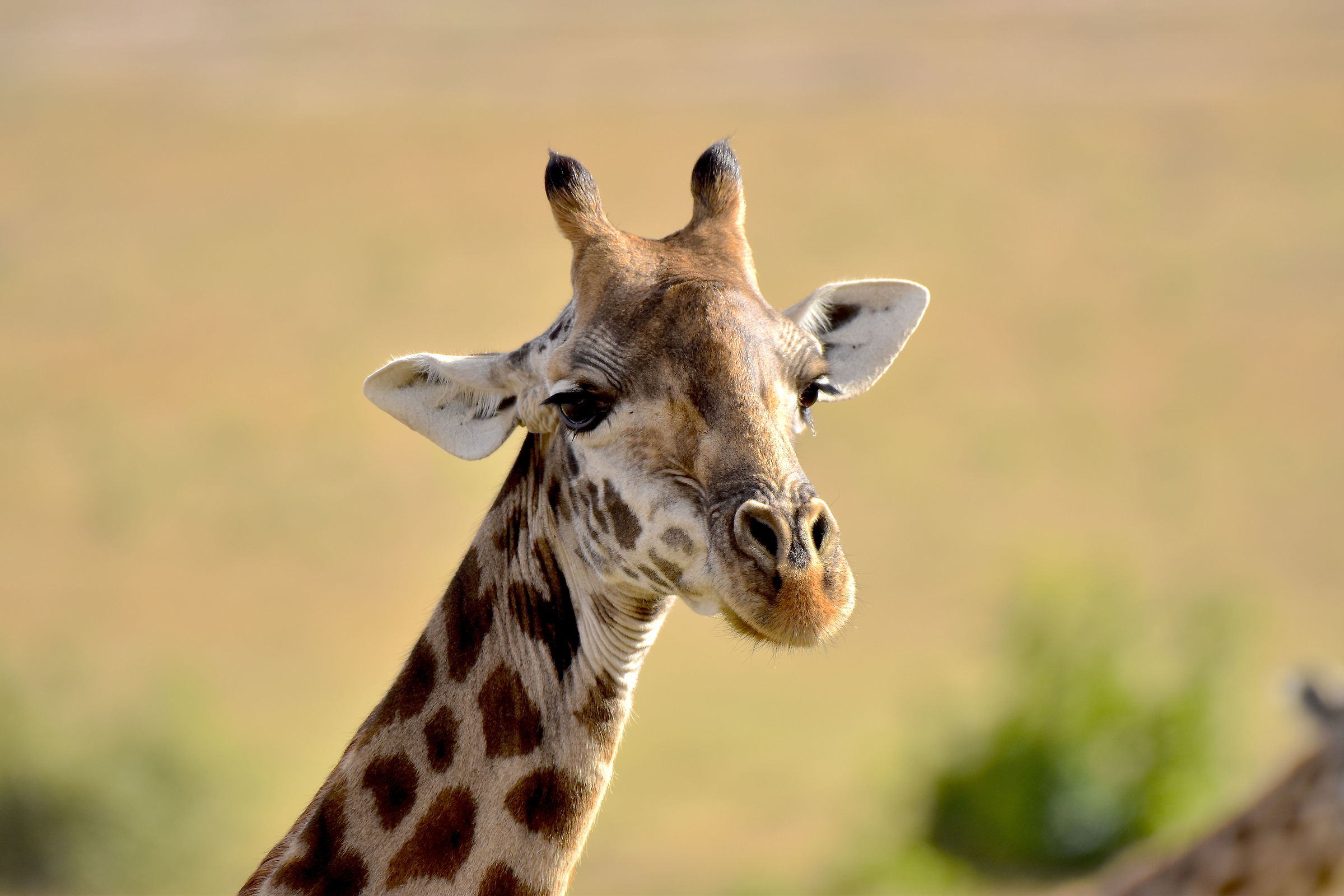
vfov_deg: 1.9
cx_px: 672
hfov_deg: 2.9
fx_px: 26878
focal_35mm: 720
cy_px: 448
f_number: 5.6
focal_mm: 480
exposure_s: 1/1000
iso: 400
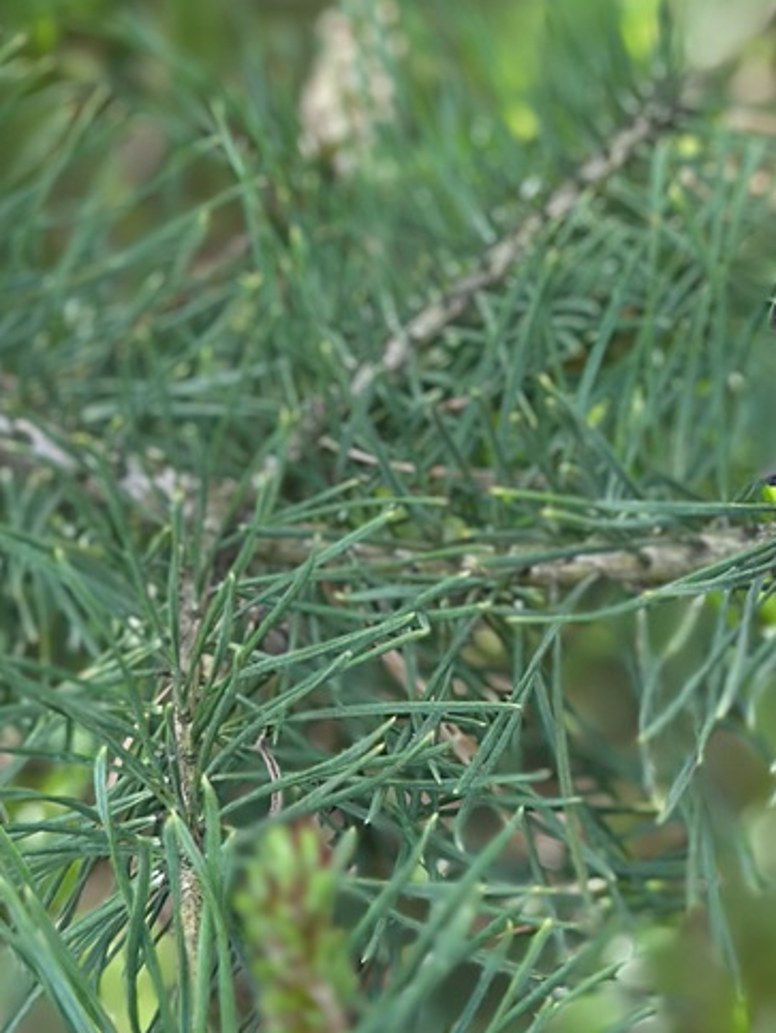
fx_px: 4149
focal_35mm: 139
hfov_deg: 10.5
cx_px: 909
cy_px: -15
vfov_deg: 14.0
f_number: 1.78
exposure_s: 1/395
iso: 80
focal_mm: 6.86
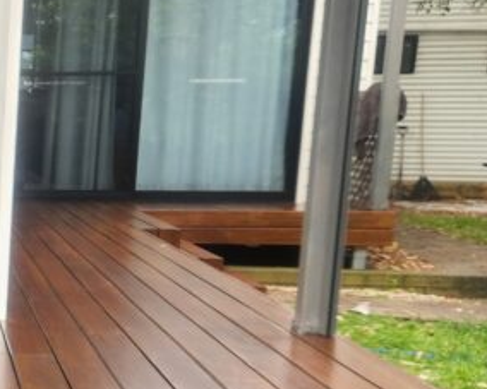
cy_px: 348
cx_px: -307
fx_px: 1167
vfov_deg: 18.6
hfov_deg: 19.5
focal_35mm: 81
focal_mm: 5.4
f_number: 1.8
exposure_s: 1/180
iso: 80
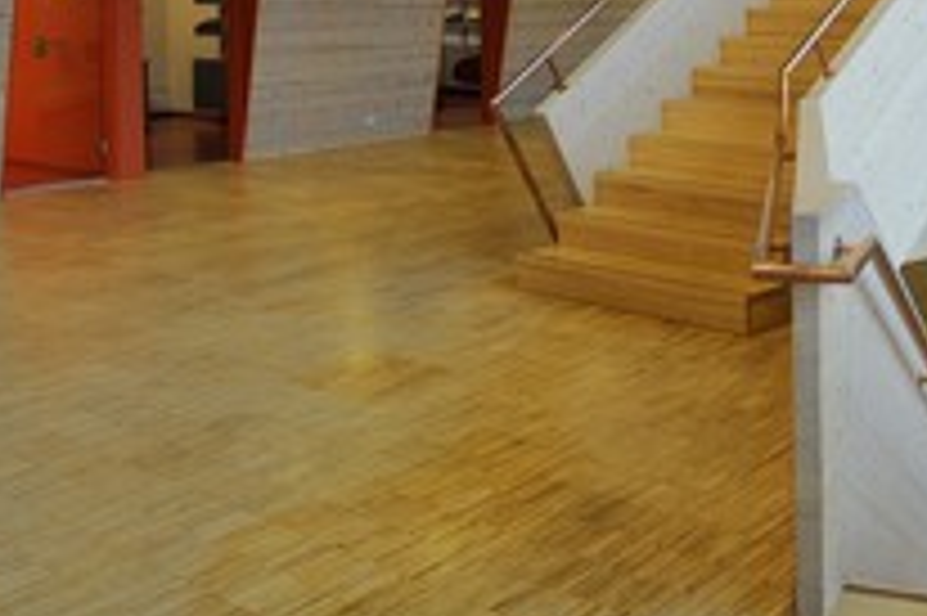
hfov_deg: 40.2
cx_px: 742
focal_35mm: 47
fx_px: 1209
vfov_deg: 27.1
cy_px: 9
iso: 800
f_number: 6.3
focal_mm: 23
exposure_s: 1/40
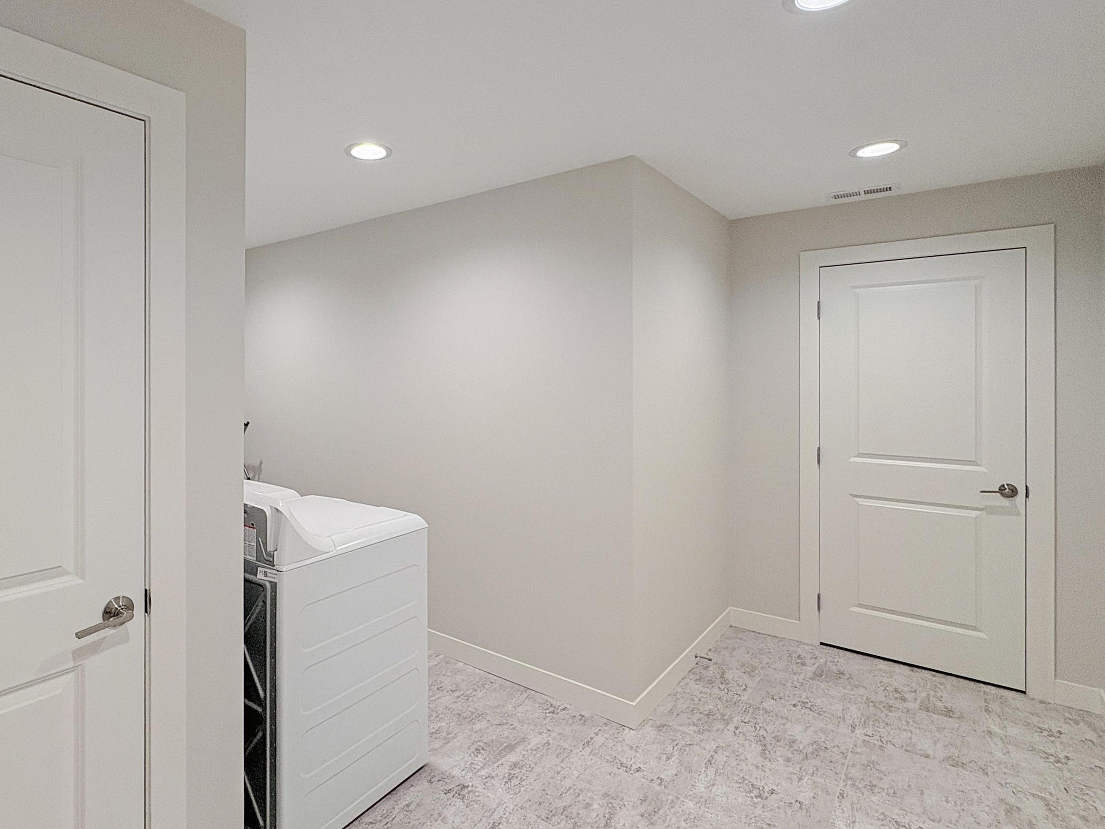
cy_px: 380
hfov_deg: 83.7
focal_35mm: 19
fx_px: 607
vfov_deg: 68.6
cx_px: 448
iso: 200
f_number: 2.2
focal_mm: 2.22
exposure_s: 1/120
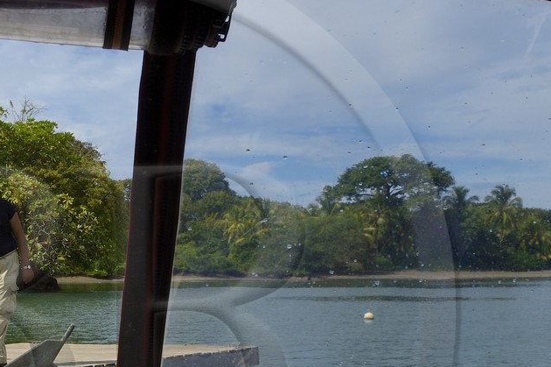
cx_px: 94
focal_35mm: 61
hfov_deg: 31.9
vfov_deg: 21.8
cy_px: 311
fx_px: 933
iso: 200
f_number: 18
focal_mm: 24
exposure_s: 1/320
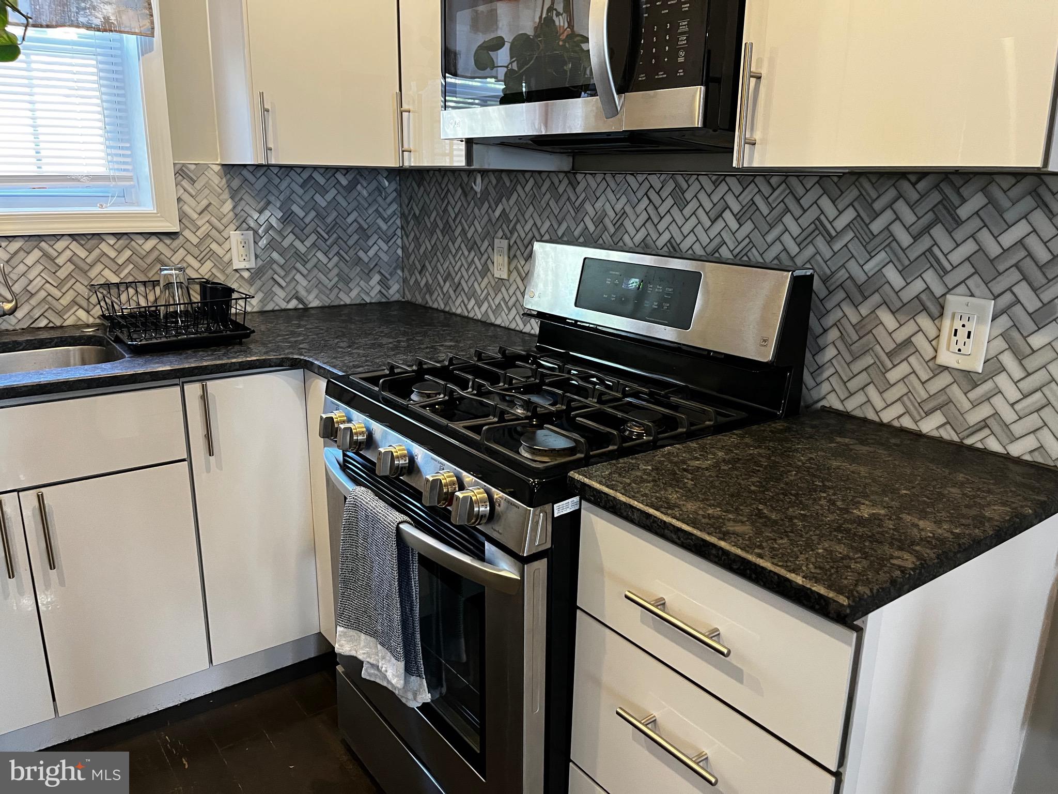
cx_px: 529
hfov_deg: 67.3
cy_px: 397
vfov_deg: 53.1
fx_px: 795
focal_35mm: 26
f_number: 1.6
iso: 320
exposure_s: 1/60
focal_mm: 5.1
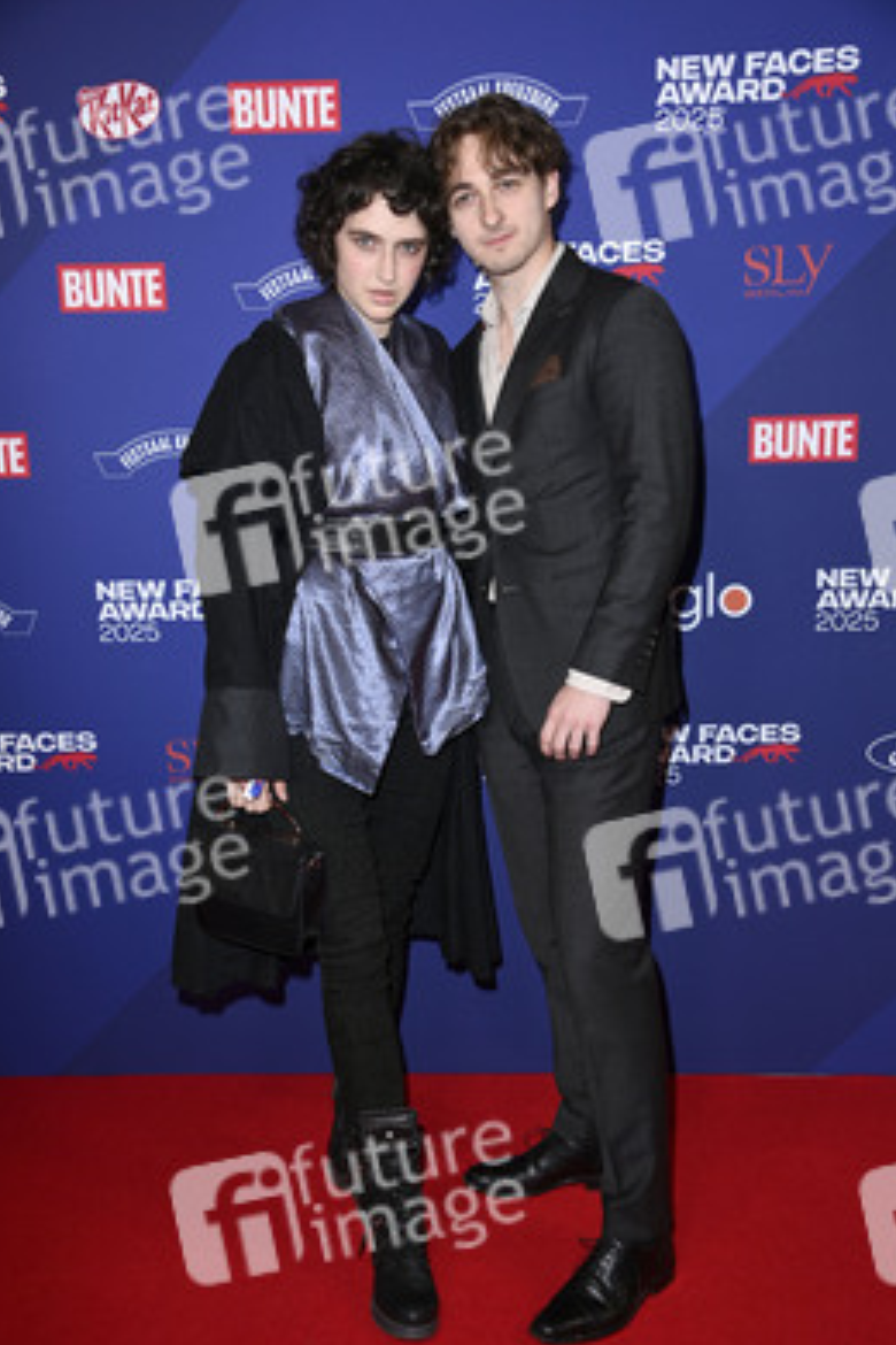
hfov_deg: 32.6
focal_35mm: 41
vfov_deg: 47.4
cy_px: 686
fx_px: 1531
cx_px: 448
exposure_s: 1/250
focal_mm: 40
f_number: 5.6
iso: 500
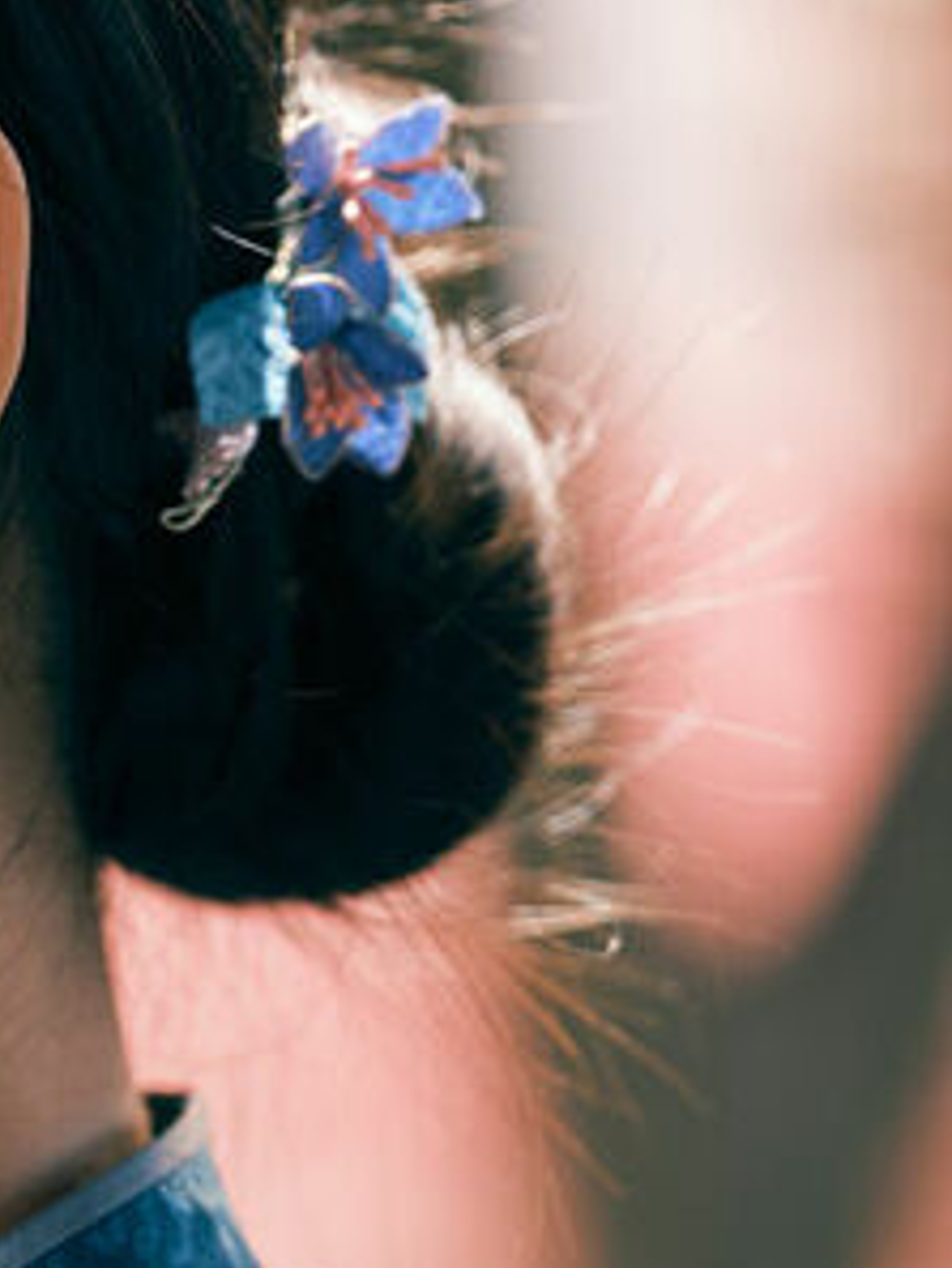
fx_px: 15023
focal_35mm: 410
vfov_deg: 4.8
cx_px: -666
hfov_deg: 3.6
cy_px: 1379
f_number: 2
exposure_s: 1/320
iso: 100
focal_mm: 110
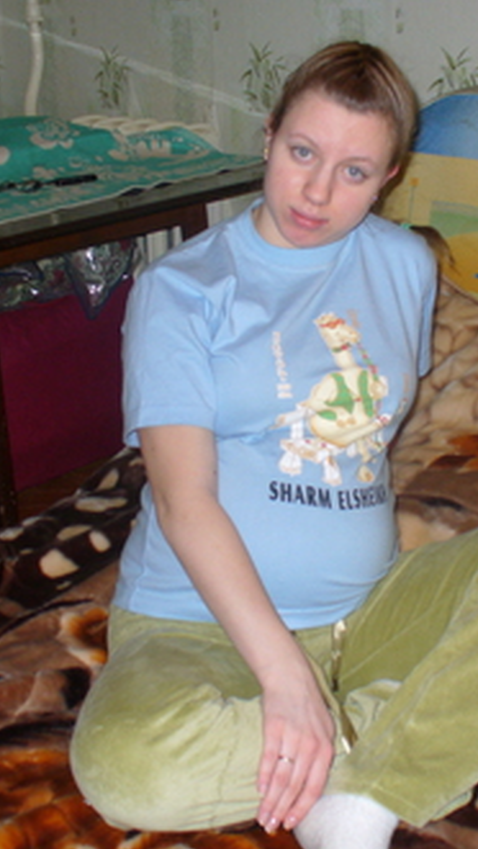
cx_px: 339
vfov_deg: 37.8
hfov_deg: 21.7
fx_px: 1237
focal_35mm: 55
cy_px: 430
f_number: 2.8
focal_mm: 6.1
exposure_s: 1/30
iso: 80
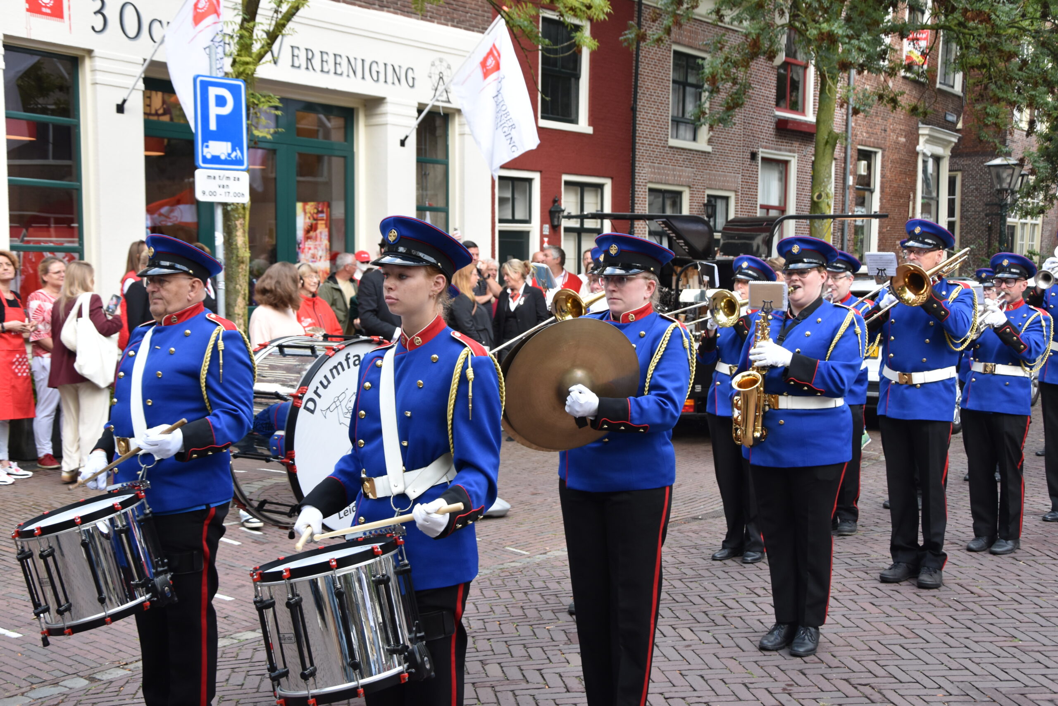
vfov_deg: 29.9
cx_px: 529
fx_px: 1322
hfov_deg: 43.6
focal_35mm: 45
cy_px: 353
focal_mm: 30
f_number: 5.6
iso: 400
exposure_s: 1/125
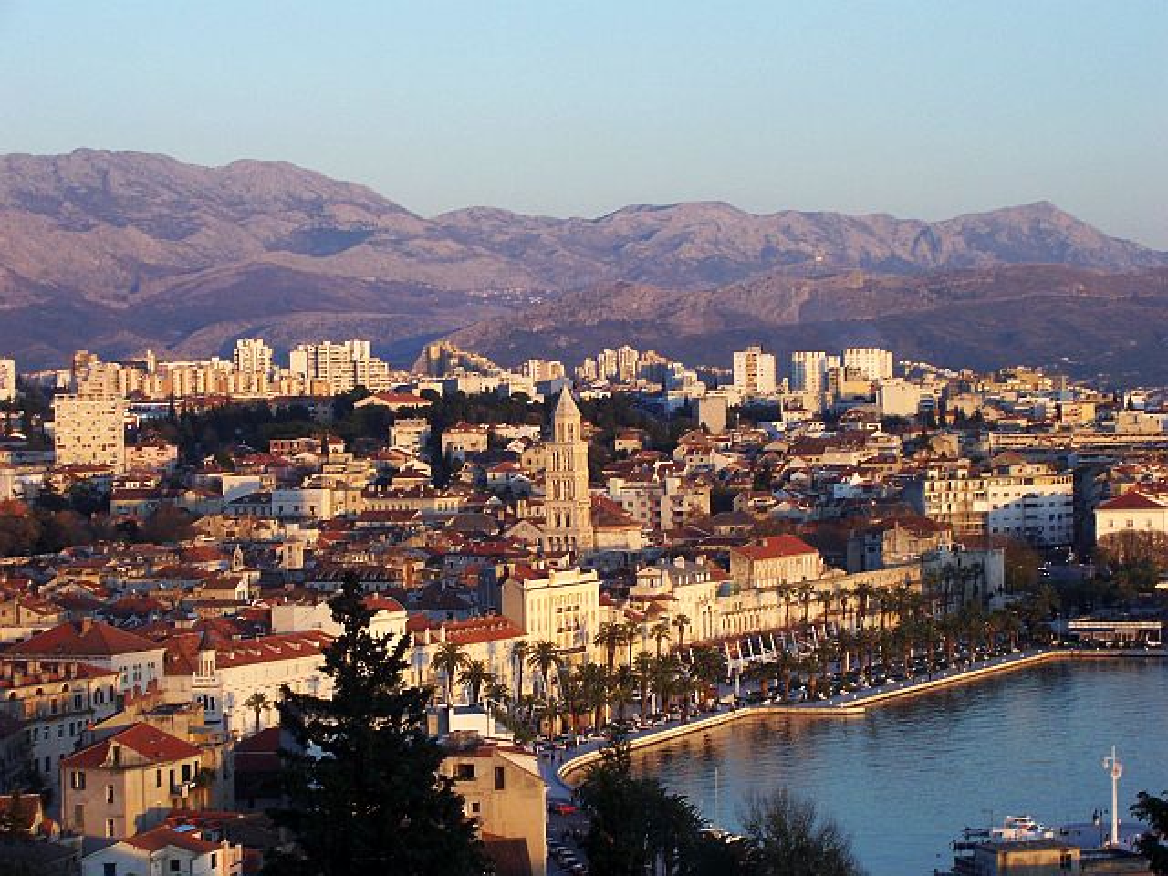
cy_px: 438
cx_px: 584
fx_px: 3442
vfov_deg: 14.5
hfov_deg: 19.3
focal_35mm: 102
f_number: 4.6
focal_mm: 16.8
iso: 80
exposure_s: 1/125
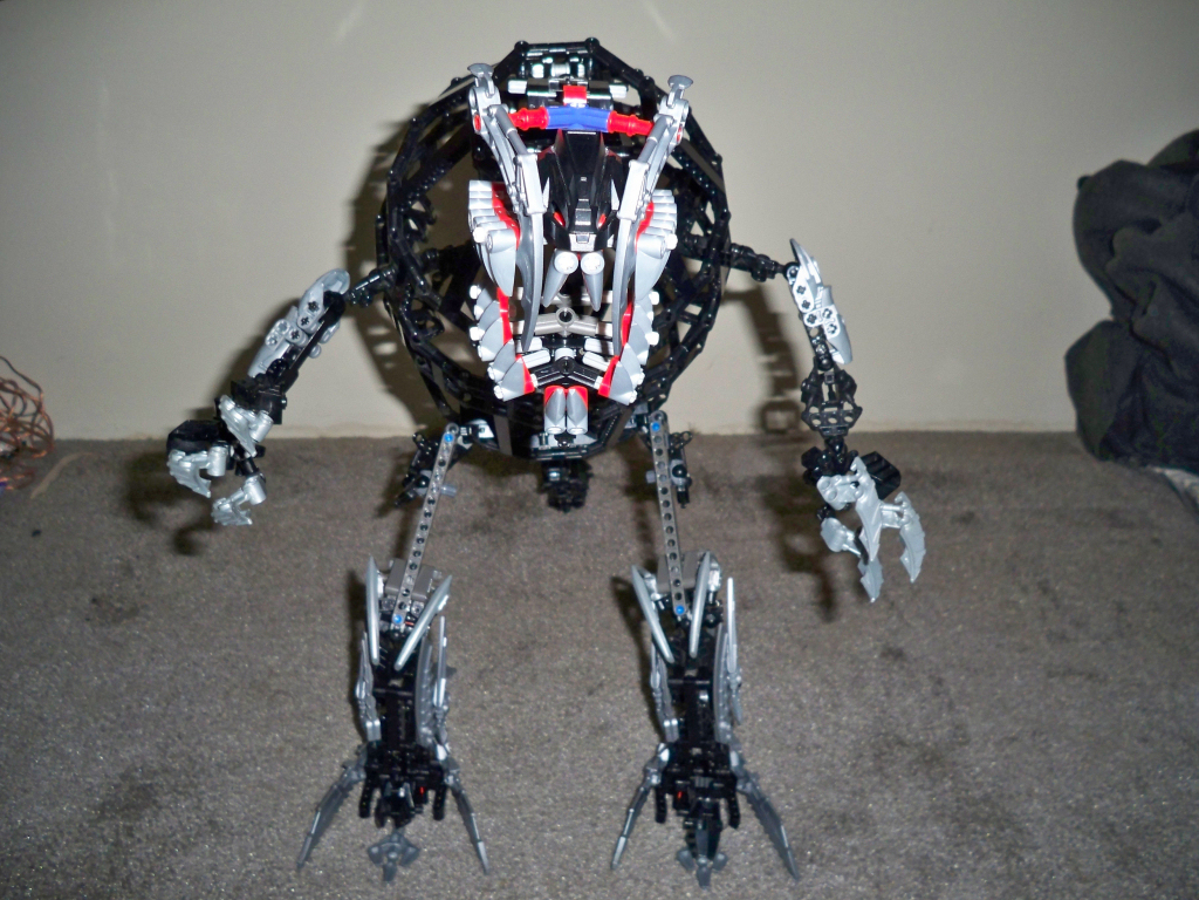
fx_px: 1212
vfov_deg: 40.7
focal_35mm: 35
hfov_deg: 52.6
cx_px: 600
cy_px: 450
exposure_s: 1/60
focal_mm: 6.3
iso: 200
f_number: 3.1
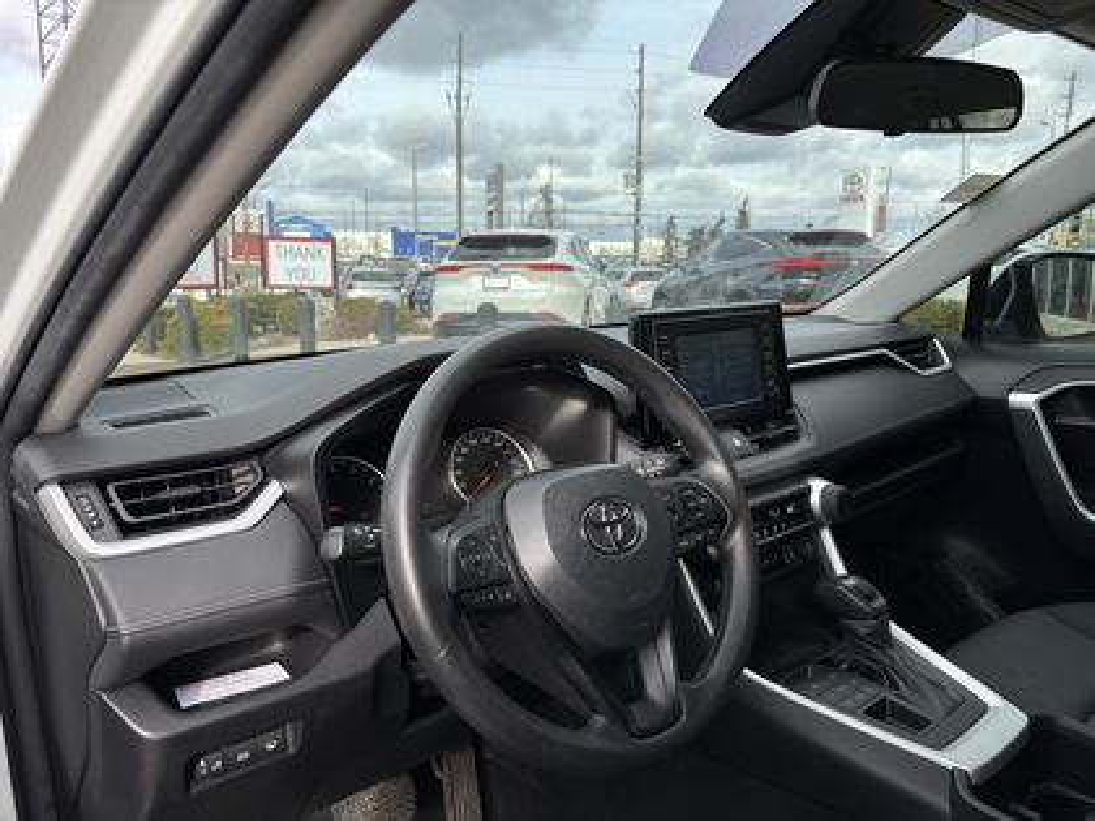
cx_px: 548
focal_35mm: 26
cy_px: 410
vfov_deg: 53.1
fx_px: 822
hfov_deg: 67.3
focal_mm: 5.96
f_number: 1.6
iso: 50
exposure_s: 1/880
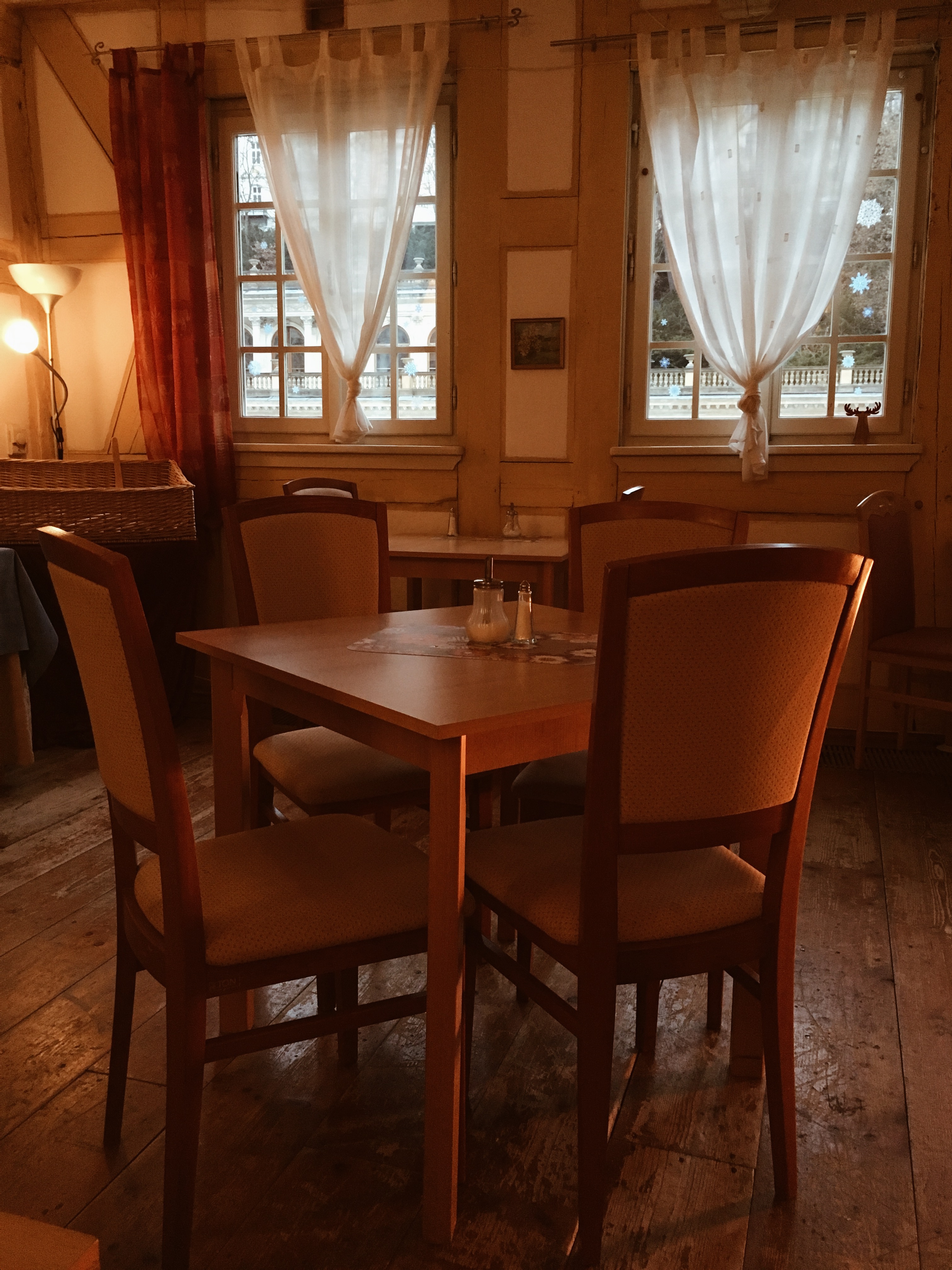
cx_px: 476
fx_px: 1063
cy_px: 635
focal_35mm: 29
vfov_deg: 61.7
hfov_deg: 48.2
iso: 160
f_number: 2.2
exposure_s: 1/33
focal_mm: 4.15
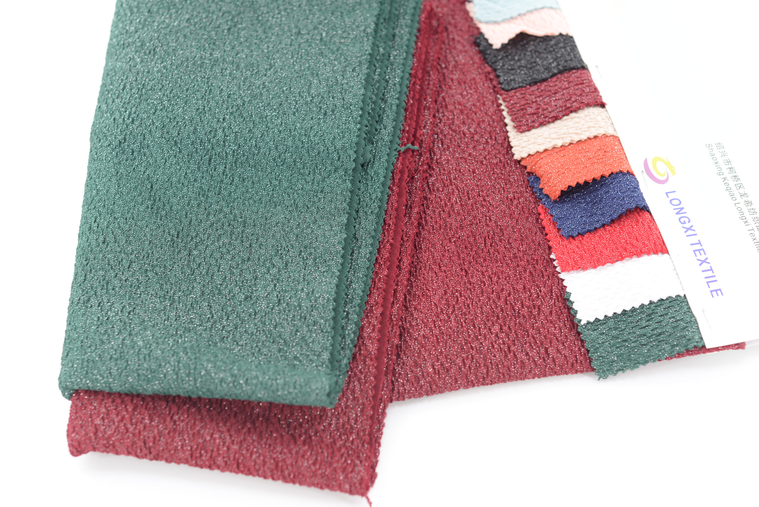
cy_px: 254
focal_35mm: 50
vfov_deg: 27.0
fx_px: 1055
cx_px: 380
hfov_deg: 39.6
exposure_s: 1/50
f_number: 4
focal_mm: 50
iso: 100
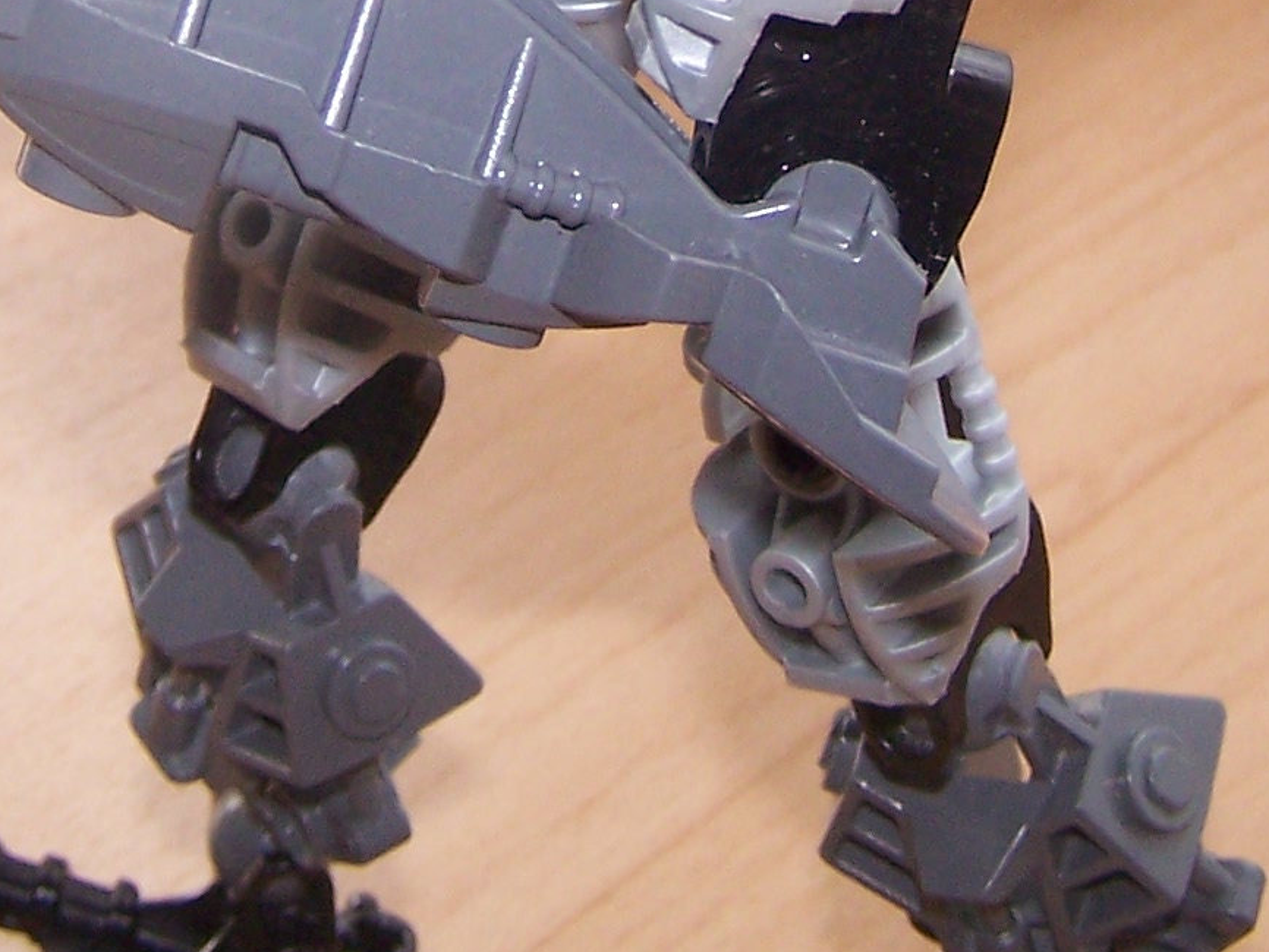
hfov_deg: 17.4
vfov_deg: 12.6
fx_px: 4144
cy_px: -381
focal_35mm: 113
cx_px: 538
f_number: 2.8
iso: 140
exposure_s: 1/250
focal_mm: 6.3
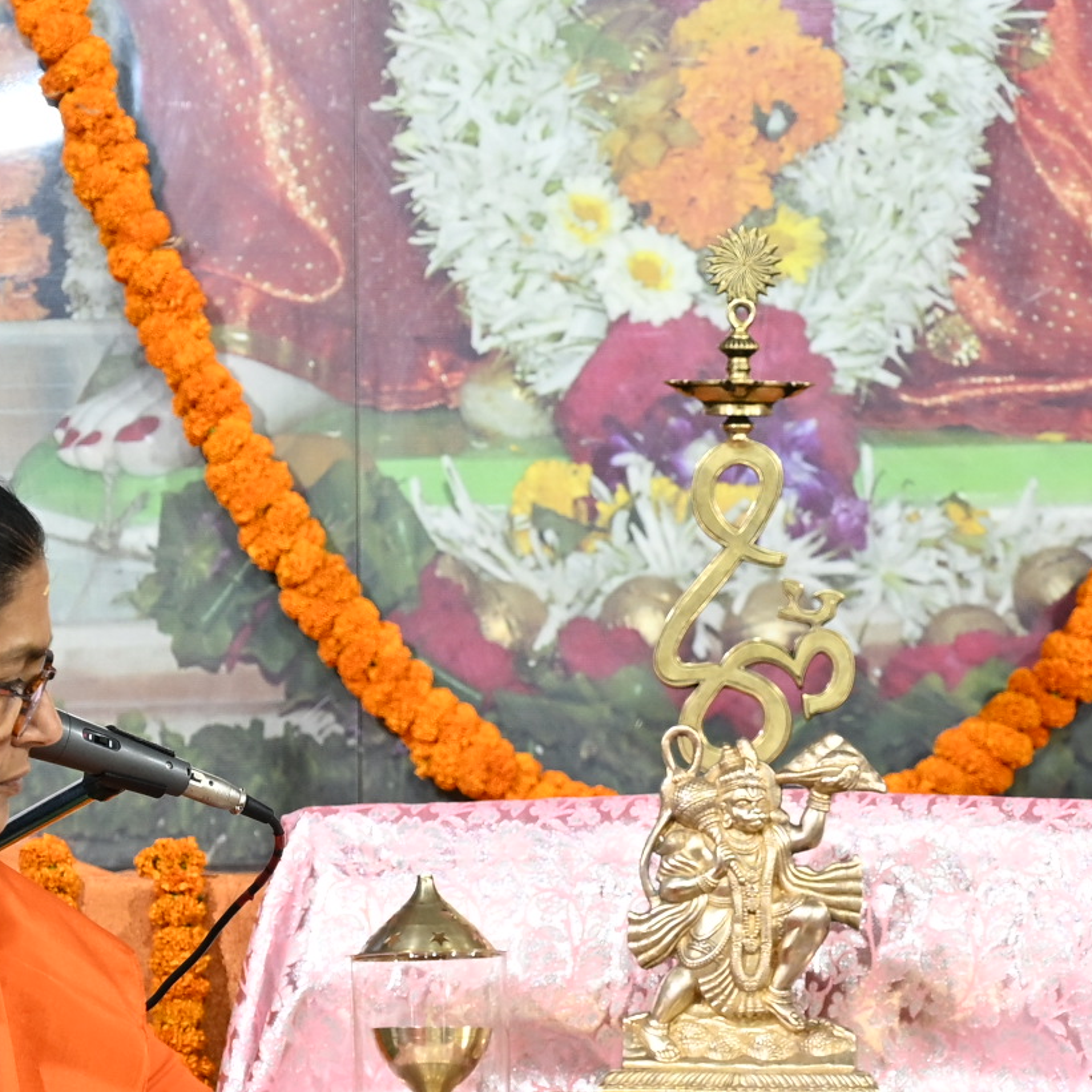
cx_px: 714
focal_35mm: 219
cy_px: 741
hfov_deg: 8.0
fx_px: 7816
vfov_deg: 8.0
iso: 1000
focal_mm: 70
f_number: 4
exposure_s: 1/60
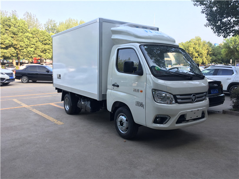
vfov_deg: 48.2
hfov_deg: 61.7
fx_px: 200
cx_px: 120
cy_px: 90
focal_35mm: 29
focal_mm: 4.15
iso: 25
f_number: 2.2
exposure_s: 1/221
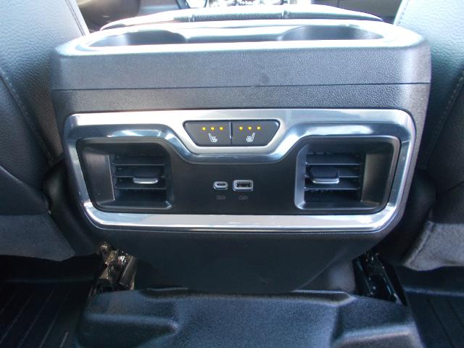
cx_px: 232
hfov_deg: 67.3
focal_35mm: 26
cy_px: 174
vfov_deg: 53.1
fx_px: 349
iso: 200
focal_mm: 4.6
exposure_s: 1/10
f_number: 3.2
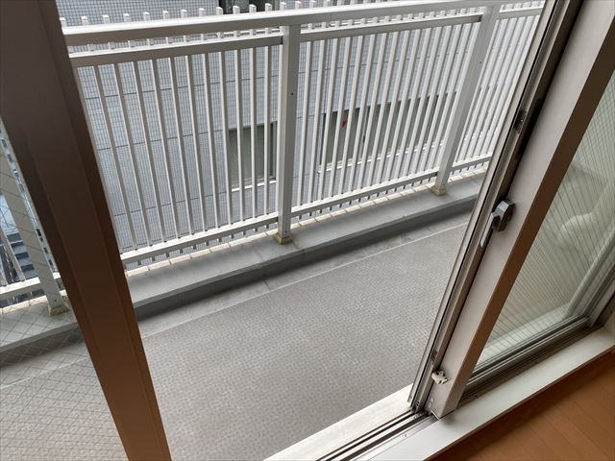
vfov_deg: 53.1
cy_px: 230
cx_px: 308
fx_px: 462
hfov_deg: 67.3
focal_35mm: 26
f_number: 1.8
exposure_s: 1/315
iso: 32
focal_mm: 4.25
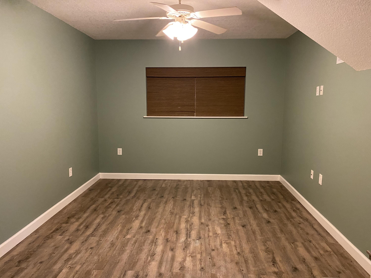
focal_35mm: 26
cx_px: 186
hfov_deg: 67.3
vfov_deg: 53.1
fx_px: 279
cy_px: 139
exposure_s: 1/40
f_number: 1.8
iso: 640
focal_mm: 4.25
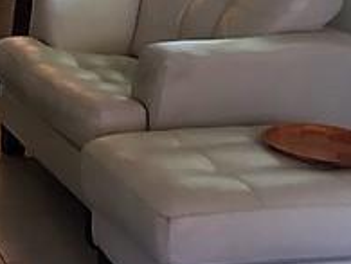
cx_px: -149
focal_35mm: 95
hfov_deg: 18.6
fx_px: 965
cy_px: -32
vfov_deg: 15.2
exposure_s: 1/30
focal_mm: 4.15
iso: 50
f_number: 2.2
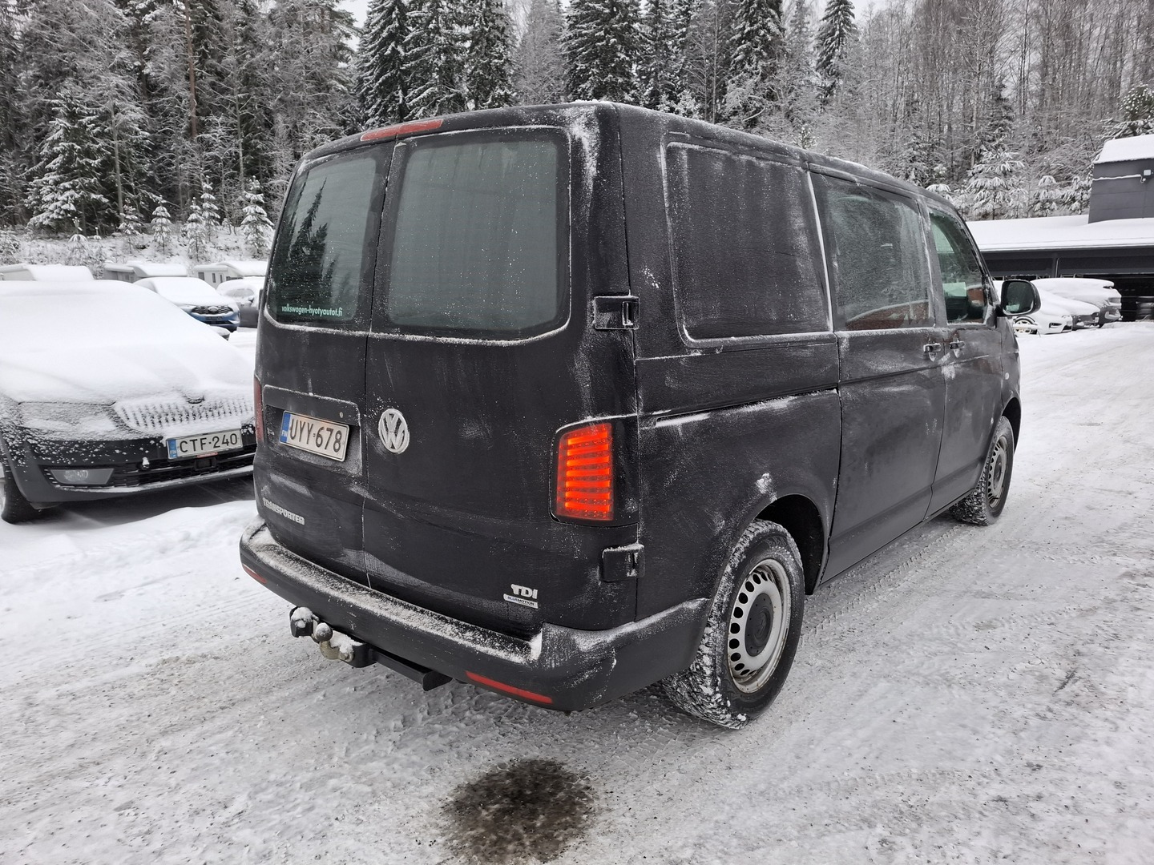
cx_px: 577
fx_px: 767
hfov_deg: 73.9
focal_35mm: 23
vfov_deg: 58.9
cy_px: 432
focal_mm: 5.54
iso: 80
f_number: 1.8
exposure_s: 1/100
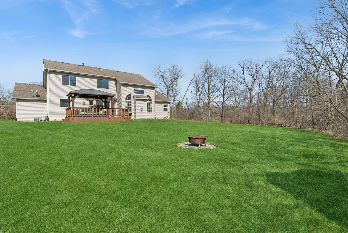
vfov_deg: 70.5
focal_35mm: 17
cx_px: 174
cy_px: 116
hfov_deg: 93.3
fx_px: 164
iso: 200
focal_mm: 17
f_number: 11
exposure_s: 1/320
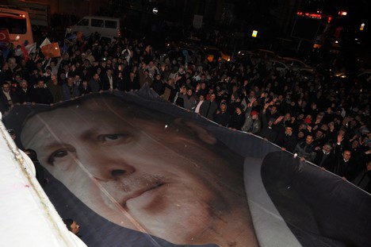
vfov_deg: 53.0
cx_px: 186
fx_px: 247
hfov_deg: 73.8
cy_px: 124
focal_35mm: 24
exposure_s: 1/60
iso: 200
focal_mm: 16
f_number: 3.5
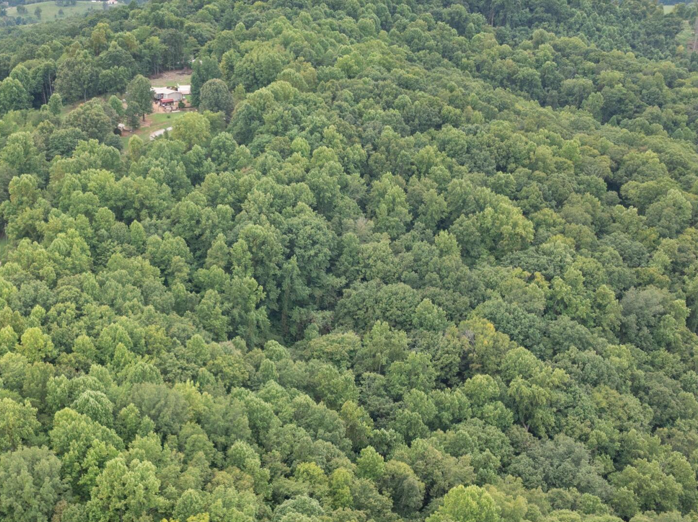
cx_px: 223
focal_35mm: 50
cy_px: 373
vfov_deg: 28.8
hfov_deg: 37.7
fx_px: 1008
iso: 370
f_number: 2.8
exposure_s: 1/15
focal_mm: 12.29
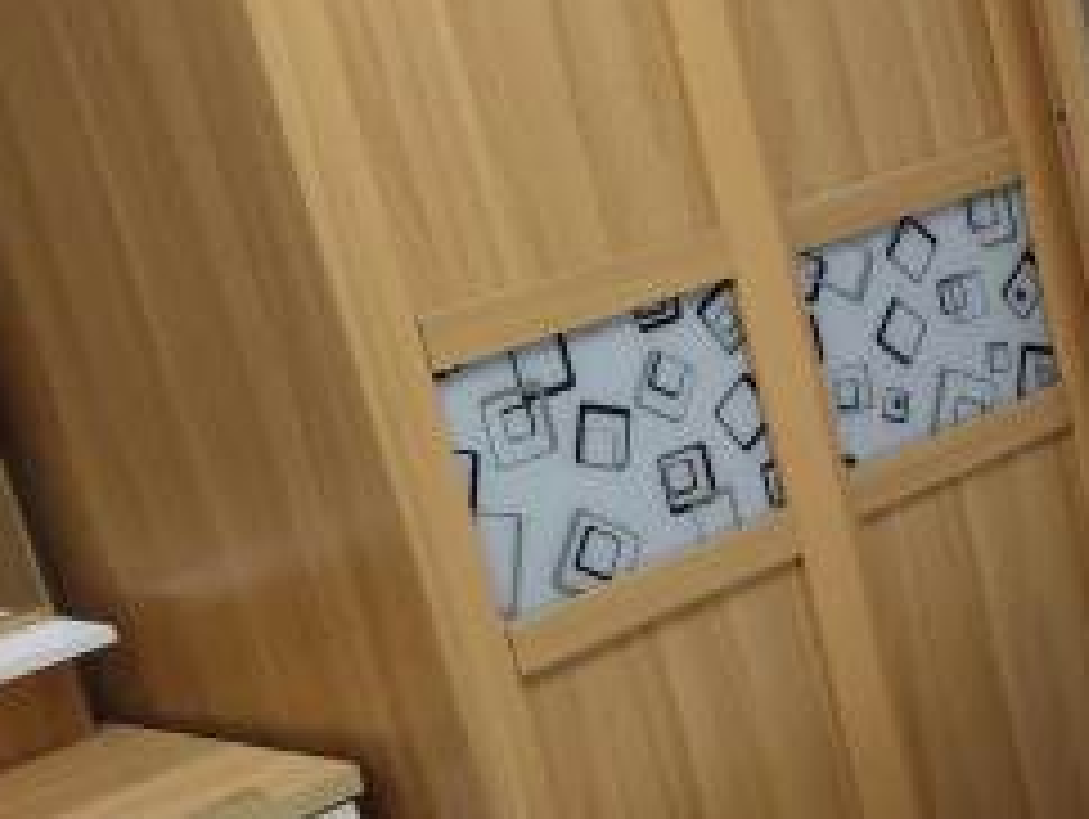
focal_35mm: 99
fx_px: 3118
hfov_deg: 17.3
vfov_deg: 14.9
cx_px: 1764
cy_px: 657
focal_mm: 4.35
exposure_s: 1/100
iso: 157
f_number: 1.8
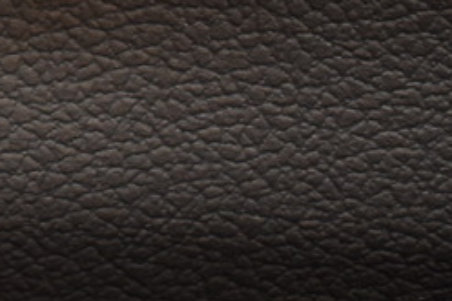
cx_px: -826
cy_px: -431
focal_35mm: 255
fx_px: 3199
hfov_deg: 7.3
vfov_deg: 5.2
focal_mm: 26
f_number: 4
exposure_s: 1/40
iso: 640
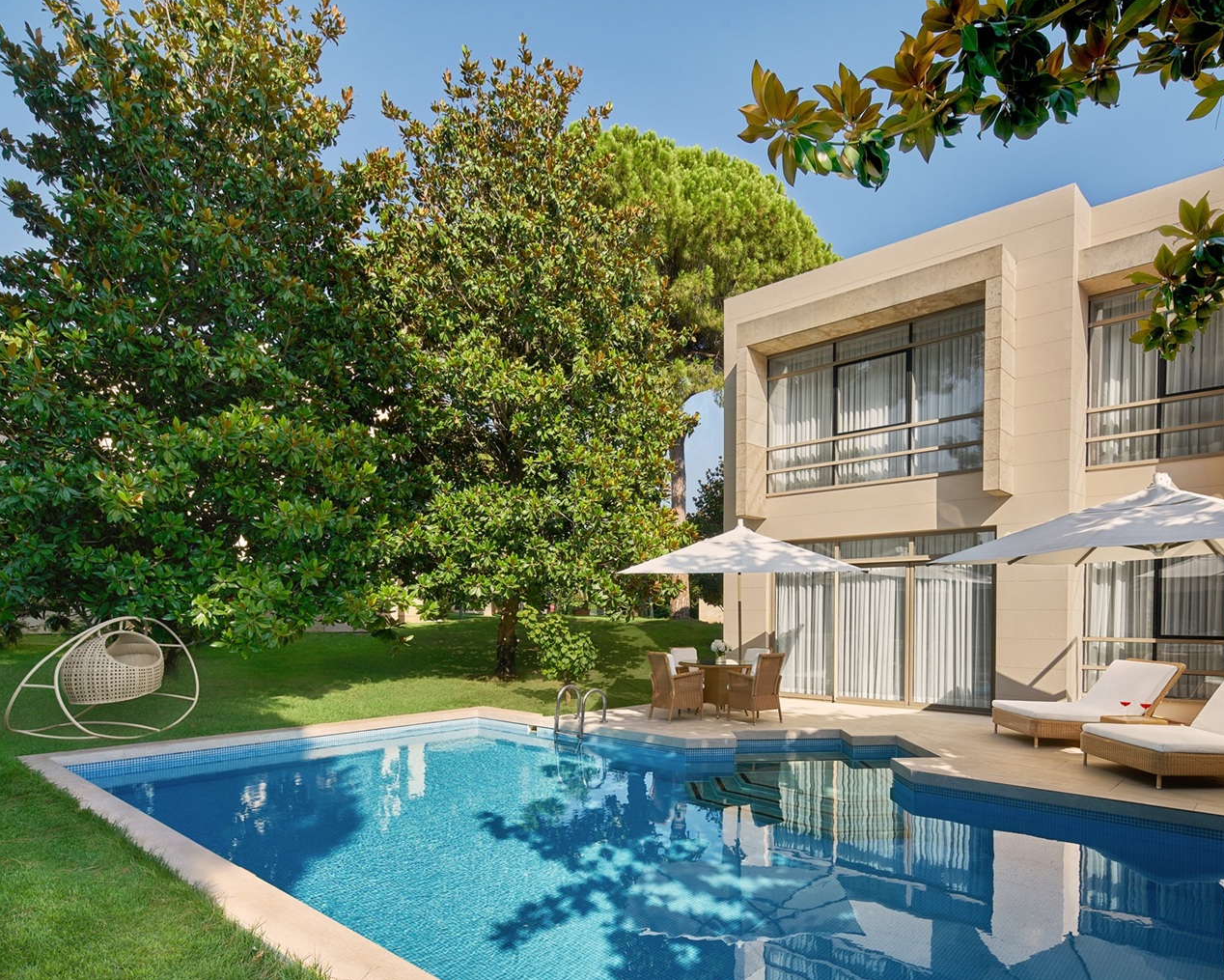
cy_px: 492
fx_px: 725
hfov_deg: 79.4
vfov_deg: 68.1
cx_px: 736
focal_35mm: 20
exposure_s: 1/80
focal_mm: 17
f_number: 13
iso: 100
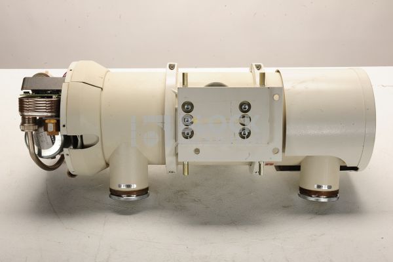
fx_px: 545
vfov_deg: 26.9
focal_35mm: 50
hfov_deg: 39.6
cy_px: 131
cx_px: 196
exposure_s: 1/160
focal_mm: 50
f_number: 16
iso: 320
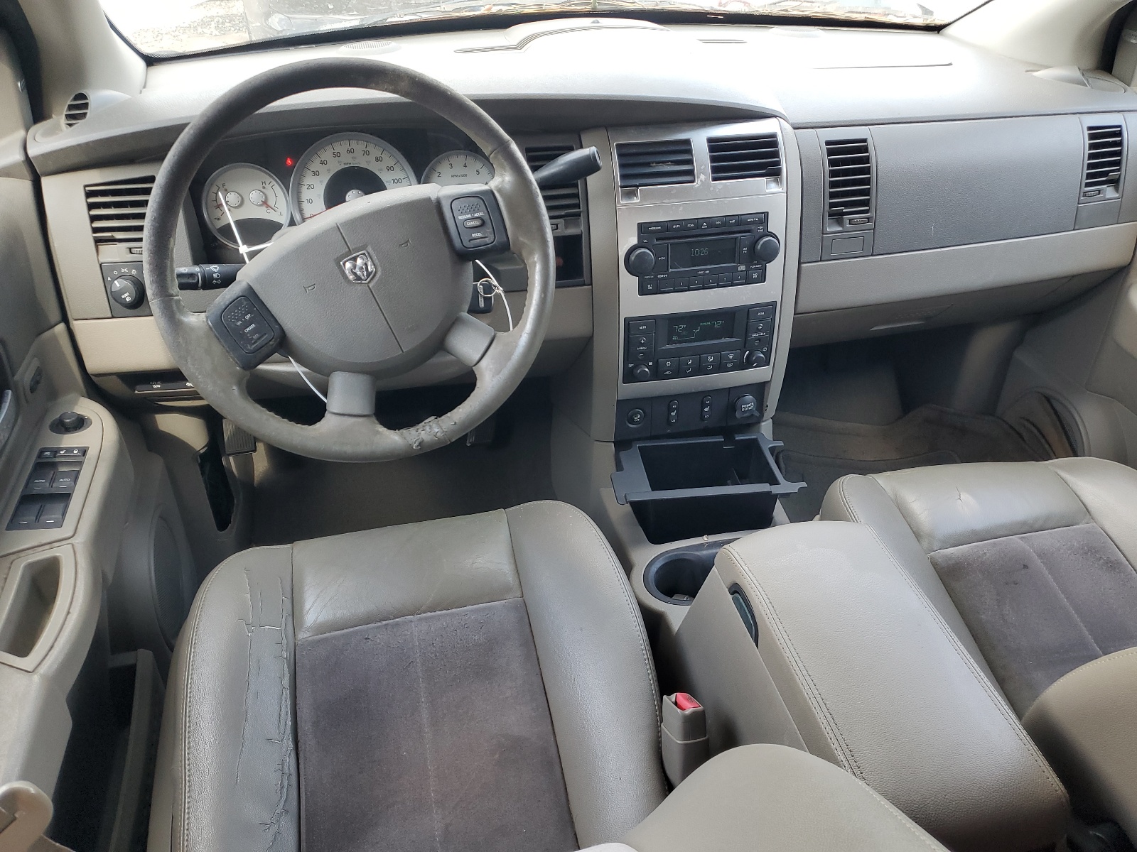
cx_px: 568
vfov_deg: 53.1
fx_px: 854
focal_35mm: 26
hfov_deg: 67.3
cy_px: 426
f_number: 1.5
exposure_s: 1/120
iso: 61
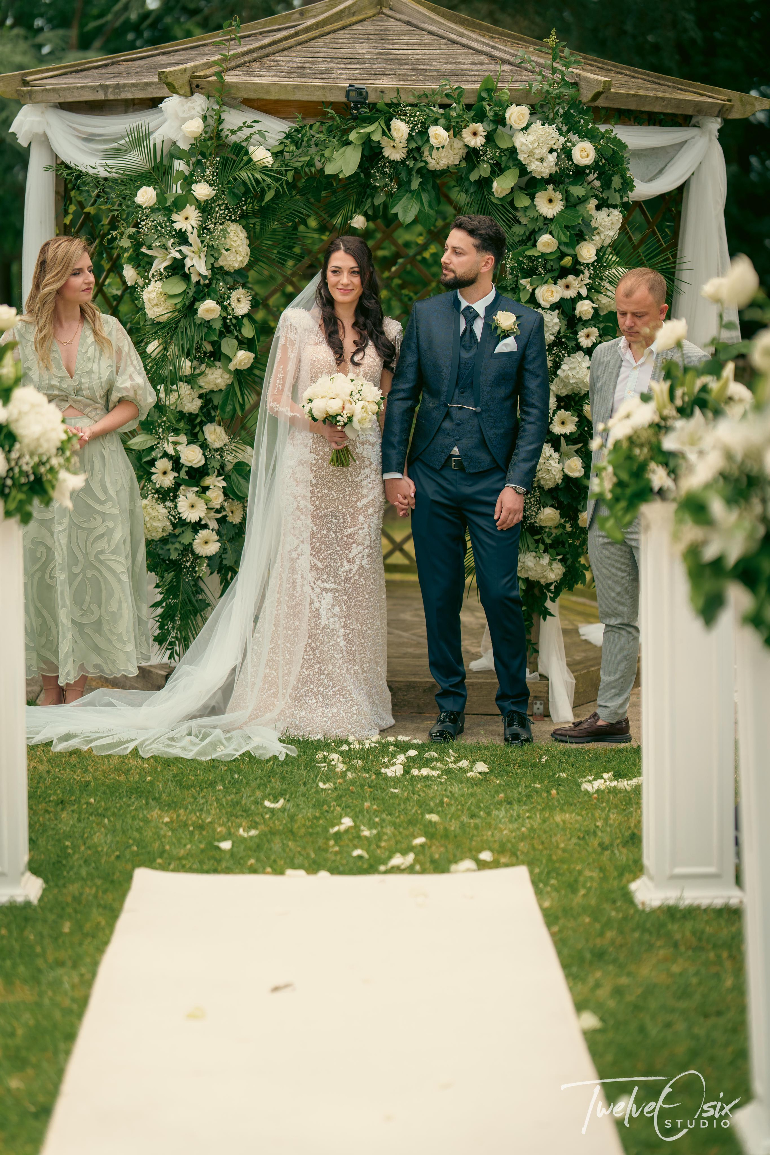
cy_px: 578
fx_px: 2727
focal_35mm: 85
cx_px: 385
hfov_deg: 16.1
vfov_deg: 23.9
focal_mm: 85
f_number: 1.4
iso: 100
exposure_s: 1/4000
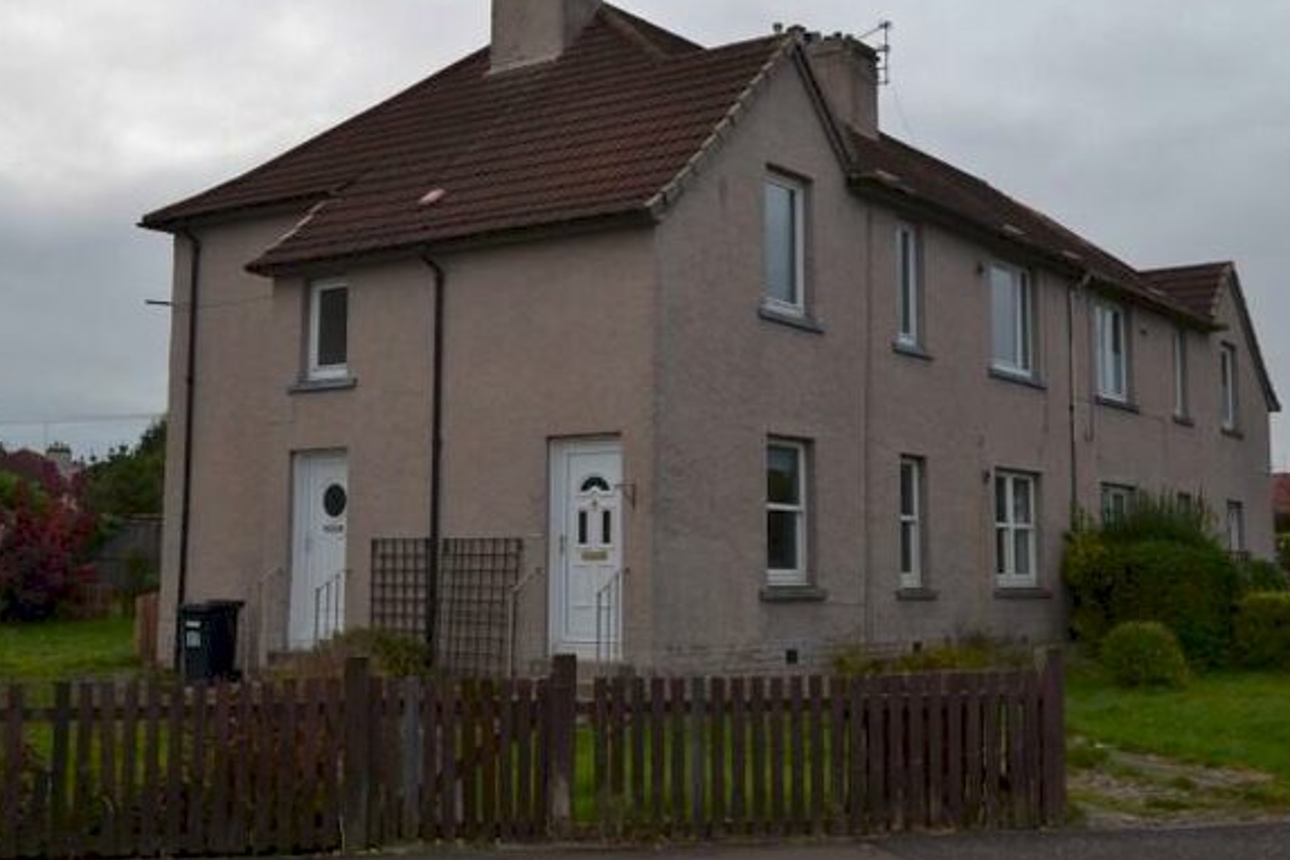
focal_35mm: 44
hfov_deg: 44.5
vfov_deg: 30.5
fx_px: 1577
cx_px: 666
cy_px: 355
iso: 100
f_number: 6.3
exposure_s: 1/200
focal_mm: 24
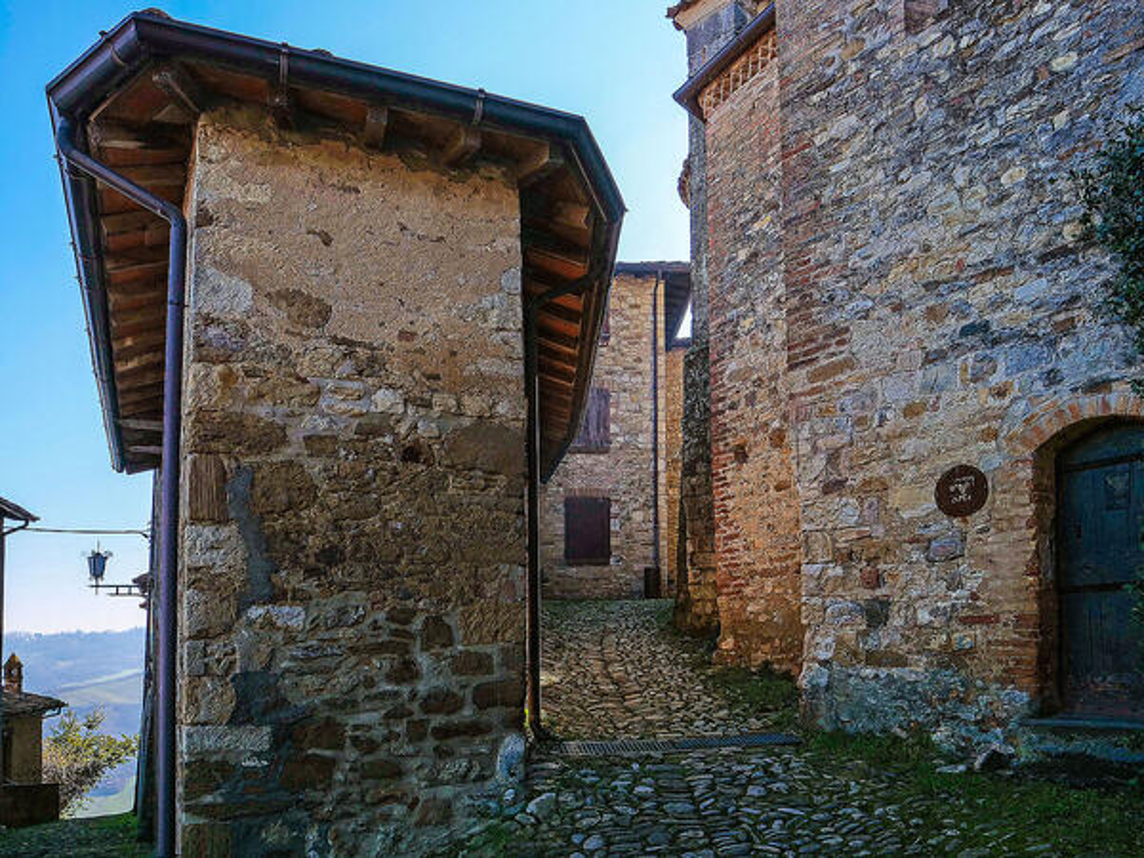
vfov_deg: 56.8
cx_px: 572
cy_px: 429
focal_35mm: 24
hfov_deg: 71.6
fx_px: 793
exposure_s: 1/500
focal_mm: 12
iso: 200
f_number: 6.3
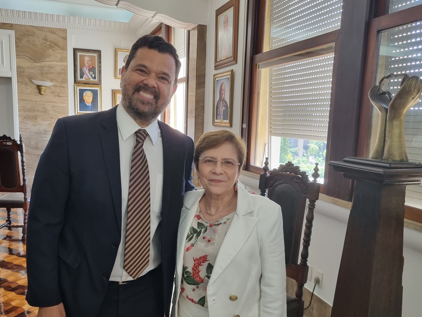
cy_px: 171
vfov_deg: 46.8
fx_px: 366
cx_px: 189
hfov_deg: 59.8
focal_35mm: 30
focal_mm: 5.4
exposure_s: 1/120
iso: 200
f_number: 1.8
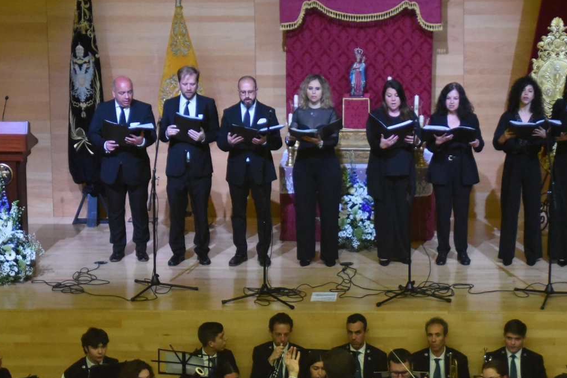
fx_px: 1937
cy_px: 99
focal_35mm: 123
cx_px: 351
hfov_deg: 16.6
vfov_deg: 11.1
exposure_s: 1/320
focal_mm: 78
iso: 12800
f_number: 5.6
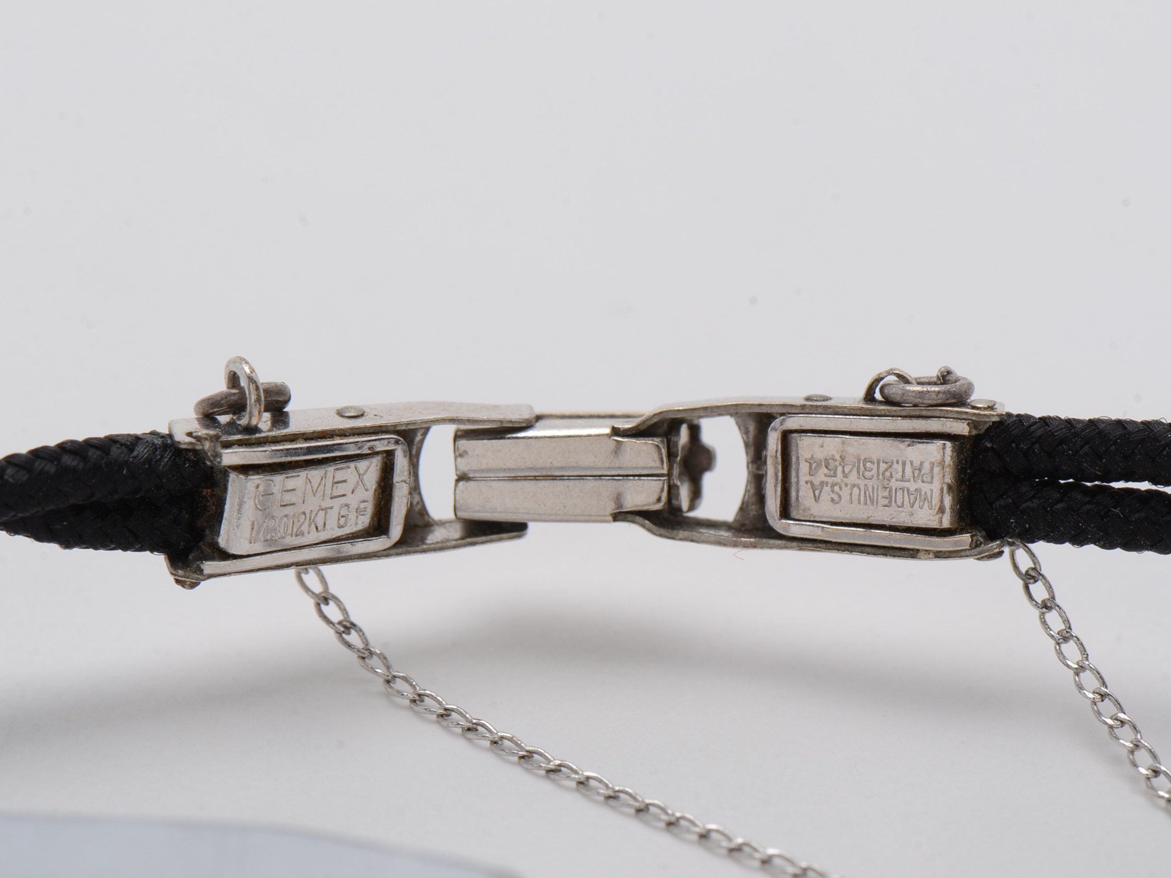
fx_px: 4721
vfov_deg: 10.6
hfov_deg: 14.1
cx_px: 634
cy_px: 438
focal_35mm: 140
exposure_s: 1/160
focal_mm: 85
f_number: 18
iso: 200
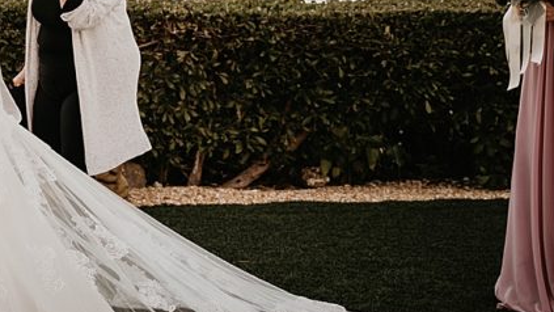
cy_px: 13
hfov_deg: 17.9
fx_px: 1675
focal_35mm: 114
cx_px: -113
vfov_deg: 10.6
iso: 160
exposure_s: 1/320
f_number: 2.8
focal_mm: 45
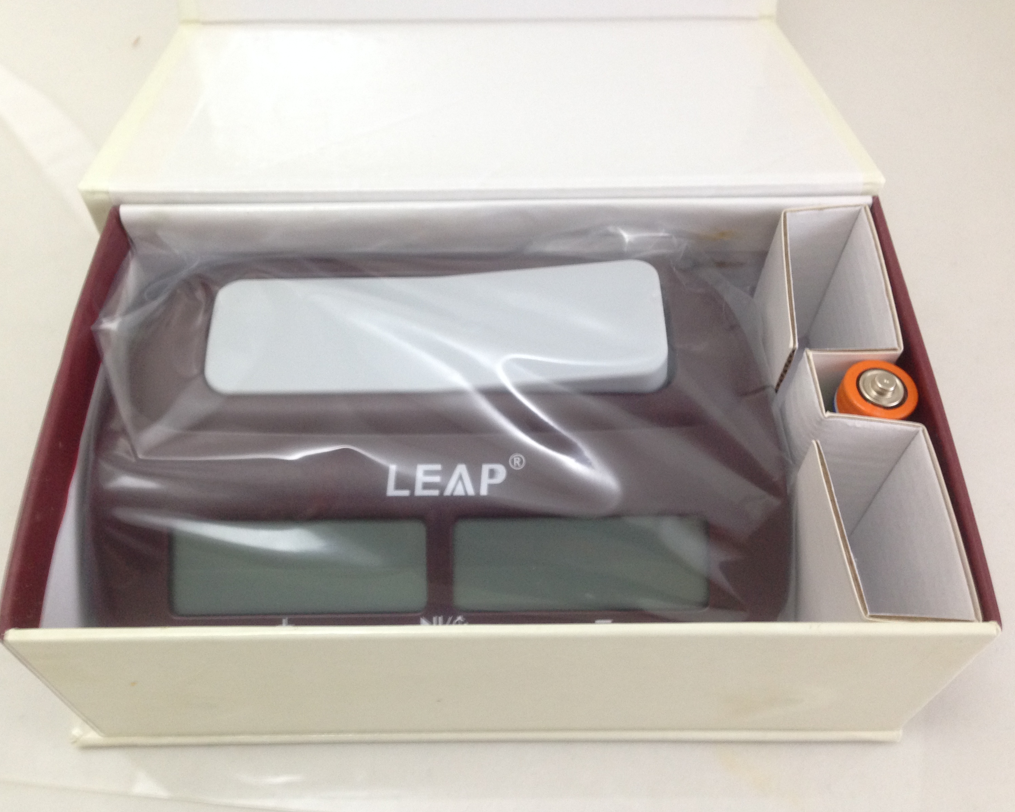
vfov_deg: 42.2
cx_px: 487
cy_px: 410
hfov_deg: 51.5
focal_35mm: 35
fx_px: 1051
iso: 125
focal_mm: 4.12
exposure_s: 1/20
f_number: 2.4
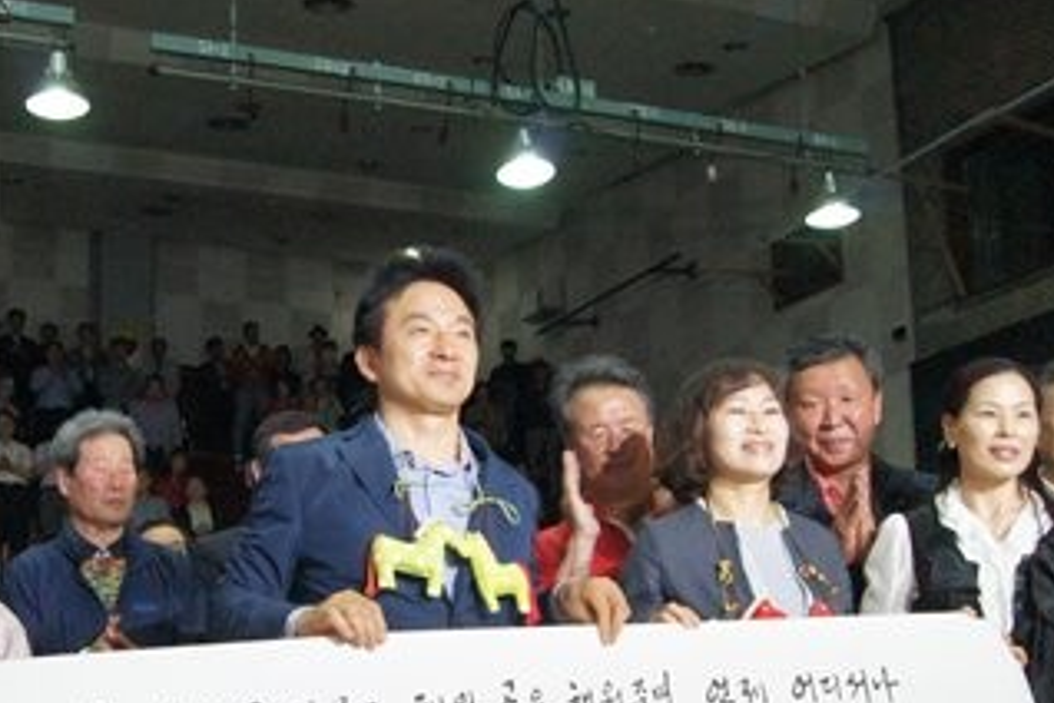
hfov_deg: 38.3
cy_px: 532
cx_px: 318
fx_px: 1493
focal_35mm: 51
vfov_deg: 26.1
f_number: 6.3
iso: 3200
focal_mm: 18
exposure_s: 1/100
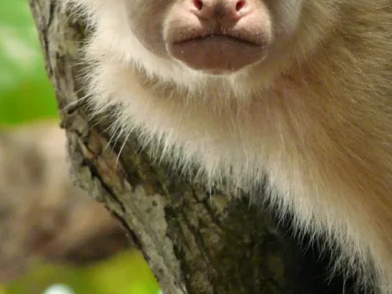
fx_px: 9365
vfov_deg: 1.8
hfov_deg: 2.4
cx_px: 282
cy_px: 61
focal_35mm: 827
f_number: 4.2
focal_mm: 82.8
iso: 500
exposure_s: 1/500
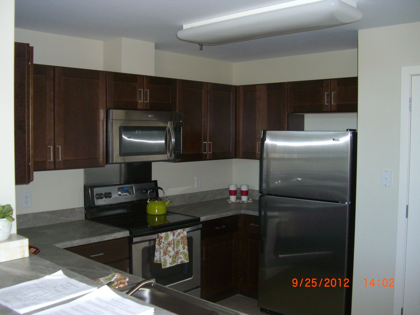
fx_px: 461
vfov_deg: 37.7
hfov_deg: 49.0
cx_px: 210
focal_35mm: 38
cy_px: 158
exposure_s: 1/60
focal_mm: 7.9
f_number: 2.8
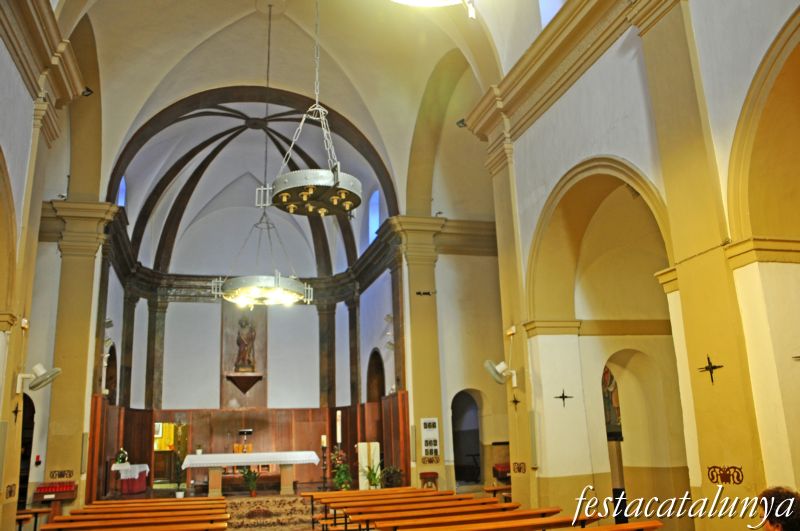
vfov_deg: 43.5
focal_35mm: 30
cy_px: 266
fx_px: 666
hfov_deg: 62.0
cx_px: 400
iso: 400
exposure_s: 1/6
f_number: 4
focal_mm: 20
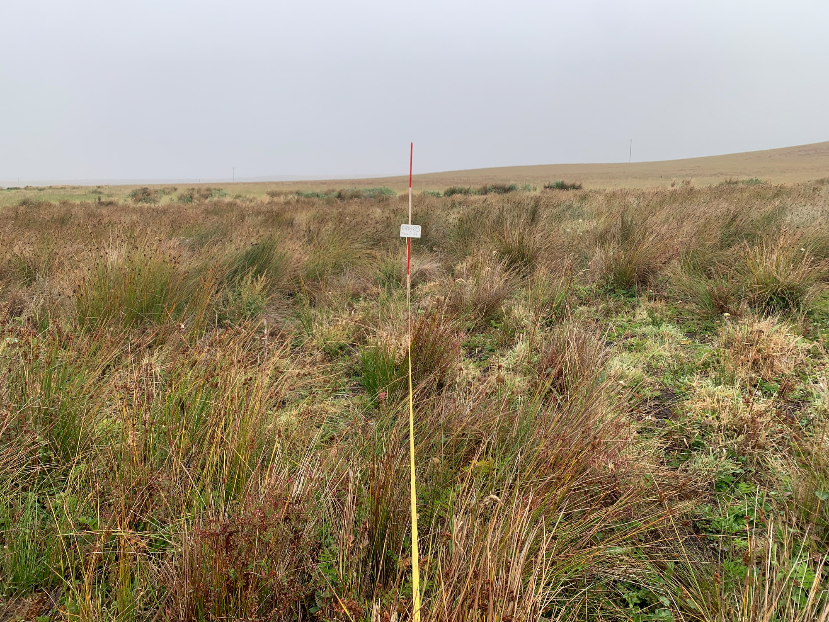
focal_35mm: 26
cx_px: 414
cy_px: 311
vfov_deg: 53.1
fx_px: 623
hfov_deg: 67.3
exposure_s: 1/1500
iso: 25
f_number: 1.8
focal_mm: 4.25
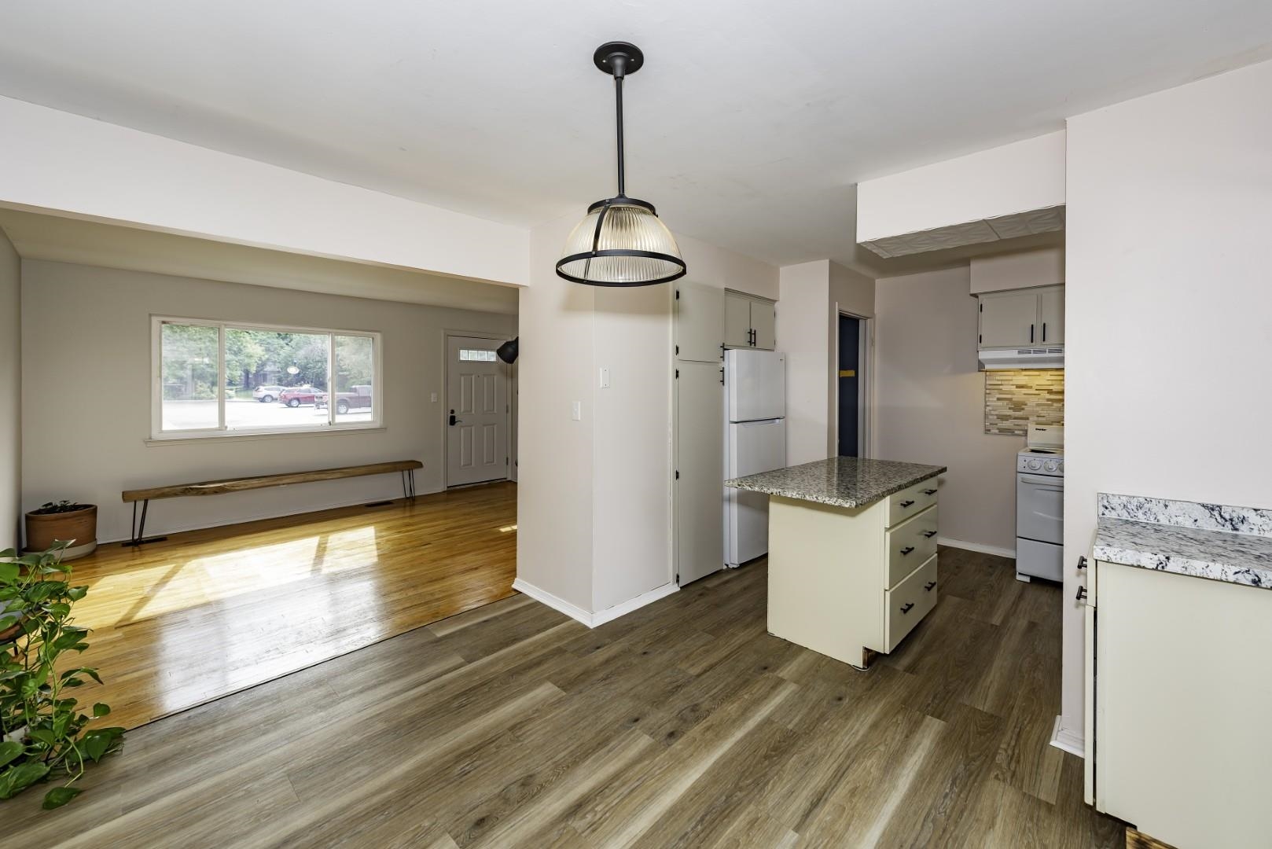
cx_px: 636
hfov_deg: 104.2
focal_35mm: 14
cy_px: 424
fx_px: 495
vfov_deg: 81.3
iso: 100
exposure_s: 1/60
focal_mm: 14
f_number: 5.6
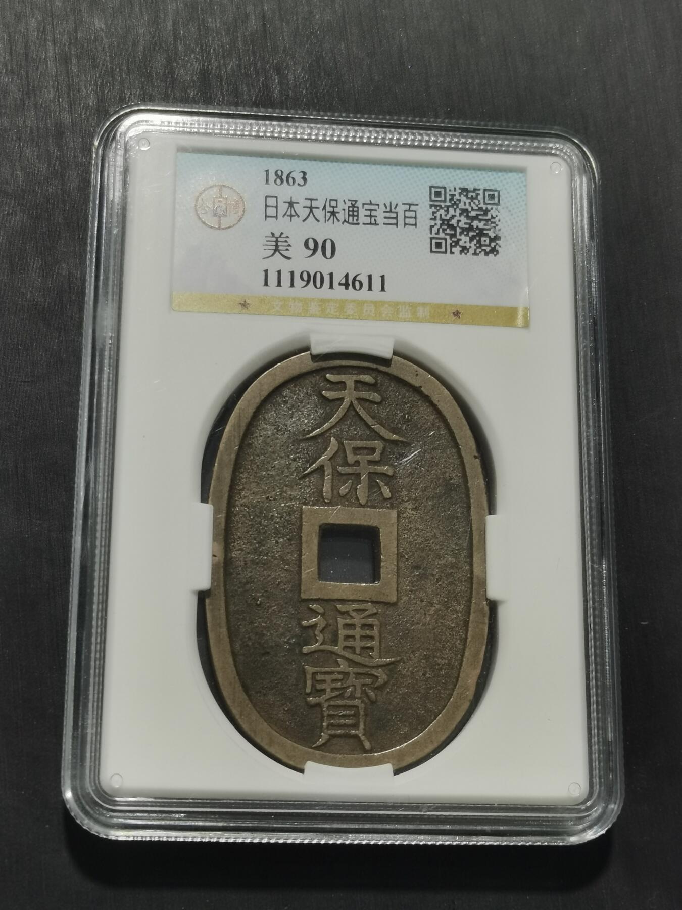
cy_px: 455
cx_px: 341
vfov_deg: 31.2
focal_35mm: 62
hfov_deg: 23.7
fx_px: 1629
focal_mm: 5.58
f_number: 1.8
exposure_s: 1/100
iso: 80
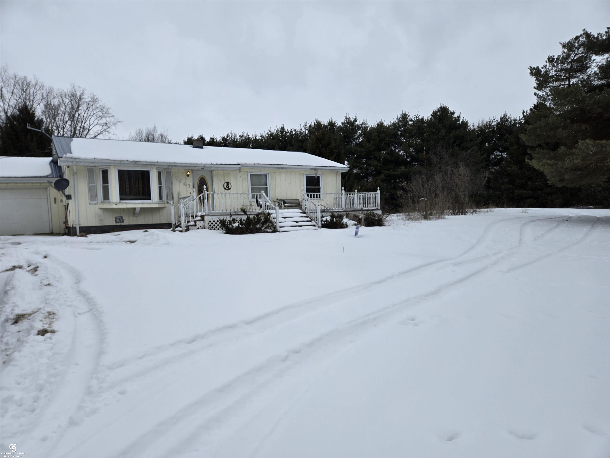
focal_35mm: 23
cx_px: 305
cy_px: 229
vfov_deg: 58.9
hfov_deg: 73.9
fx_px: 405
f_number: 1.8
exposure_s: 1/3026
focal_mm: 5.4
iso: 25
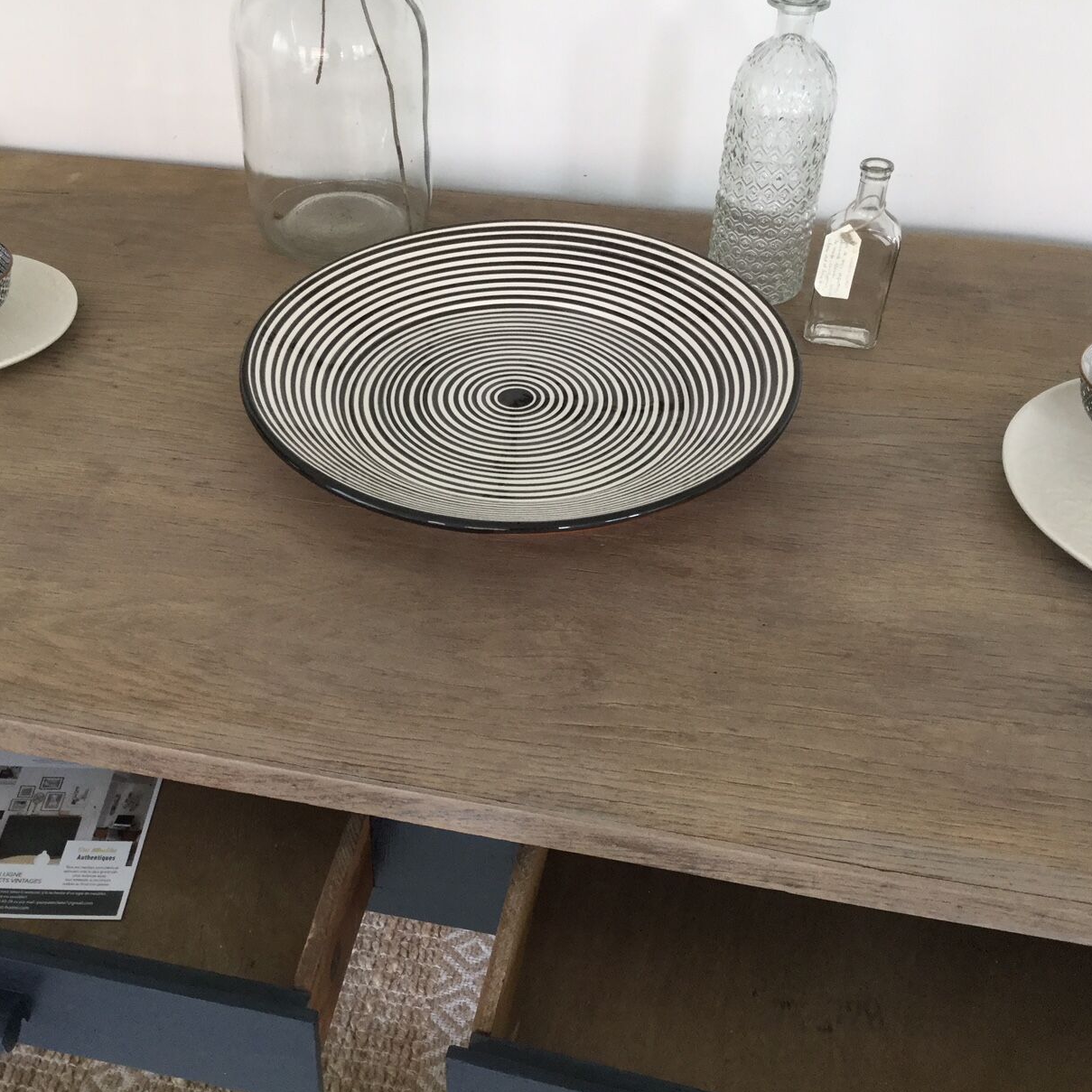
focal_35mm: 37
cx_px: 461
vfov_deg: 44.9
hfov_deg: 44.8
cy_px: 549
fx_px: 1321
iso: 80
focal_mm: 3.3
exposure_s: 1/33
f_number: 2.4
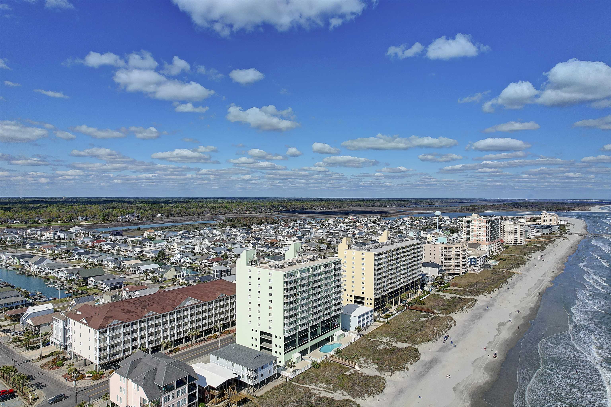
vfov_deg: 57.2
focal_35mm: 22
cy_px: 204
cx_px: 306
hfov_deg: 78.6
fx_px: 373
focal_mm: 8.4
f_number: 2.8
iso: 130
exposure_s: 1/1000
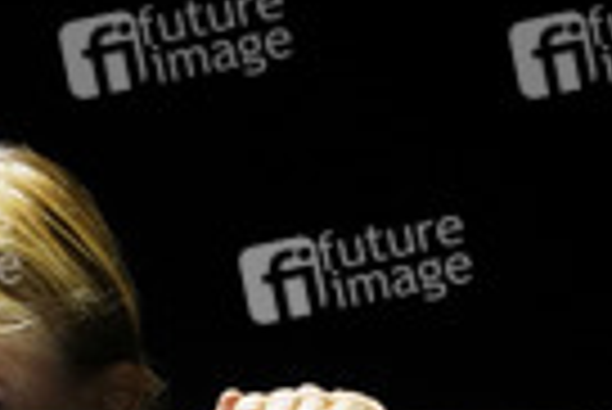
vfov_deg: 0.7
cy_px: 608
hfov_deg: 1.0
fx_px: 33781
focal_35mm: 1985
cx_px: -214
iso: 1600
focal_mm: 600
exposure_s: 1/320
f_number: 7.1
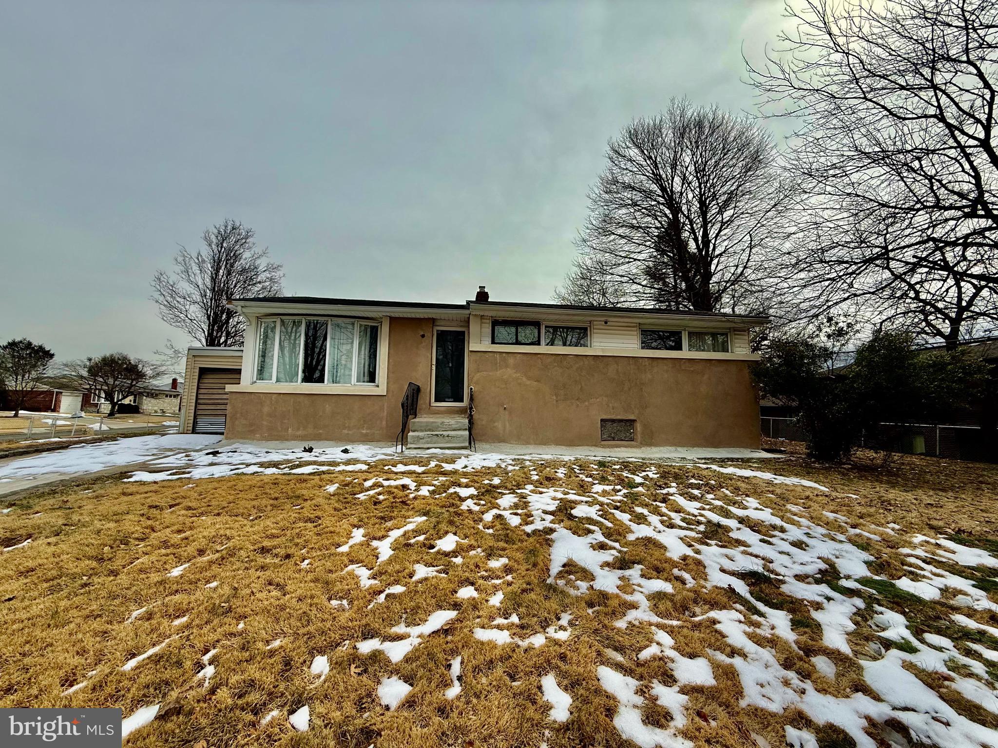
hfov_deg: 102.1
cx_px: 499
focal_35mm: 14
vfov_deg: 85.7
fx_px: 404
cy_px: 374
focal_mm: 2.22
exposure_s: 1/3460
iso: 50
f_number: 2.2
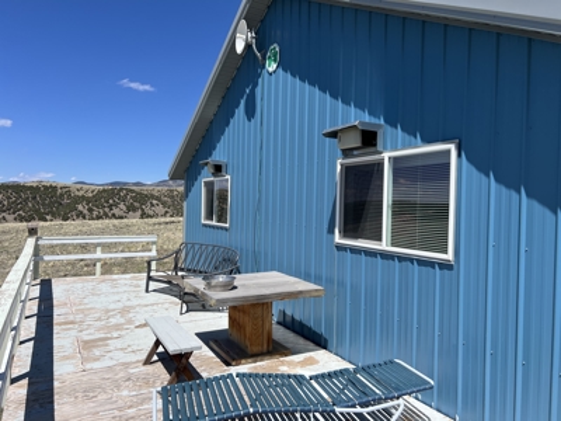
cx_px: 280
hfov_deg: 67.3
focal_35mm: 26
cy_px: 210
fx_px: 421
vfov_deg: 53.1
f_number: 1.5
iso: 50
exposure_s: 1/4831
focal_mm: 5.7
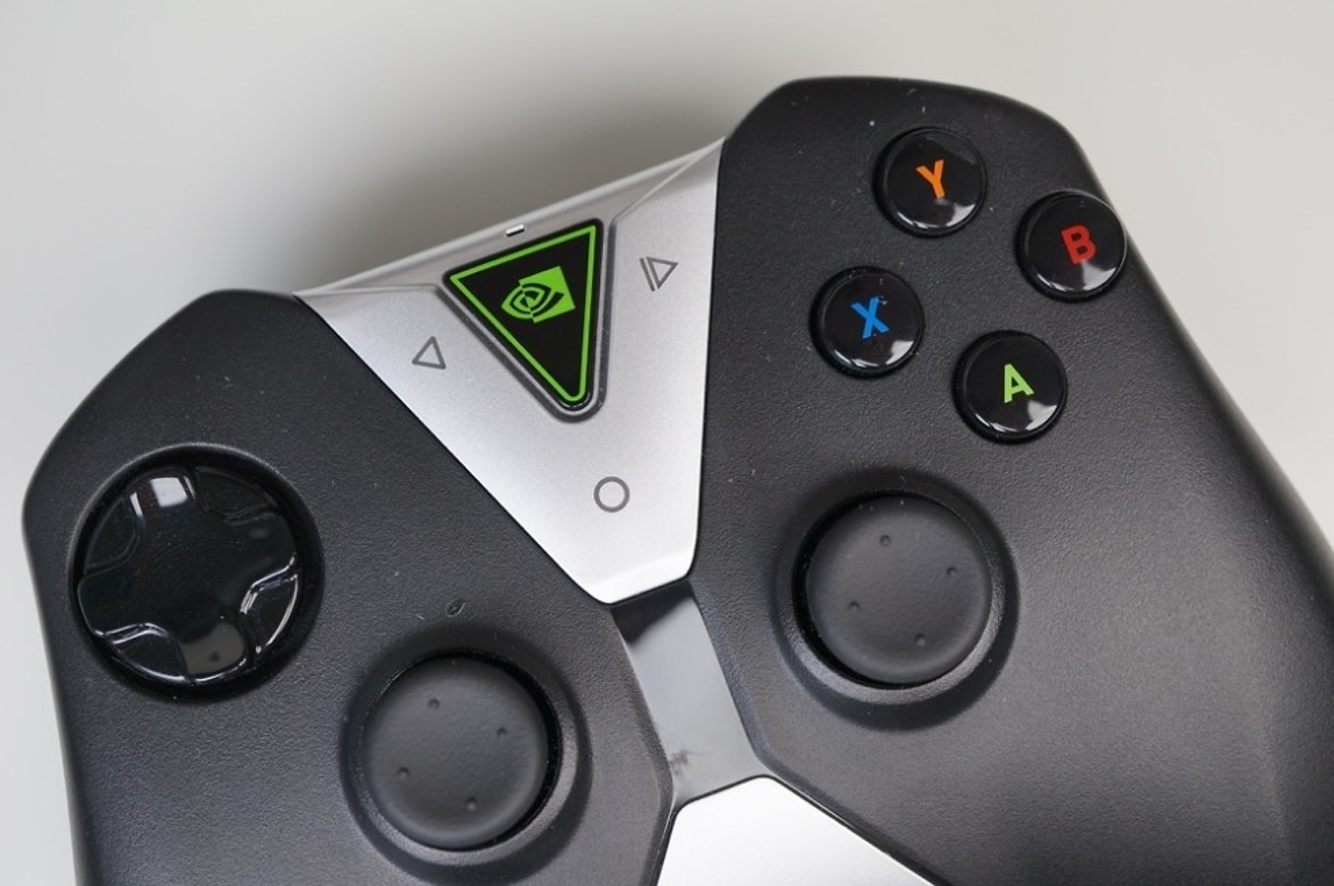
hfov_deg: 43.6
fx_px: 1666
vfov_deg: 29.8
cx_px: 667
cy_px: 443
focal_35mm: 45
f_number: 4
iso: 160
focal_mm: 30
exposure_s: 1/60
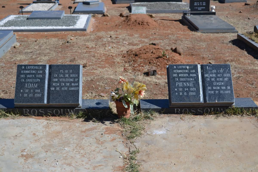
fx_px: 365
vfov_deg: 26.5
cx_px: 129
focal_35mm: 51
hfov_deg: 38.9
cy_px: 86
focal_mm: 34
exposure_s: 1/160
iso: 100
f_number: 6.3
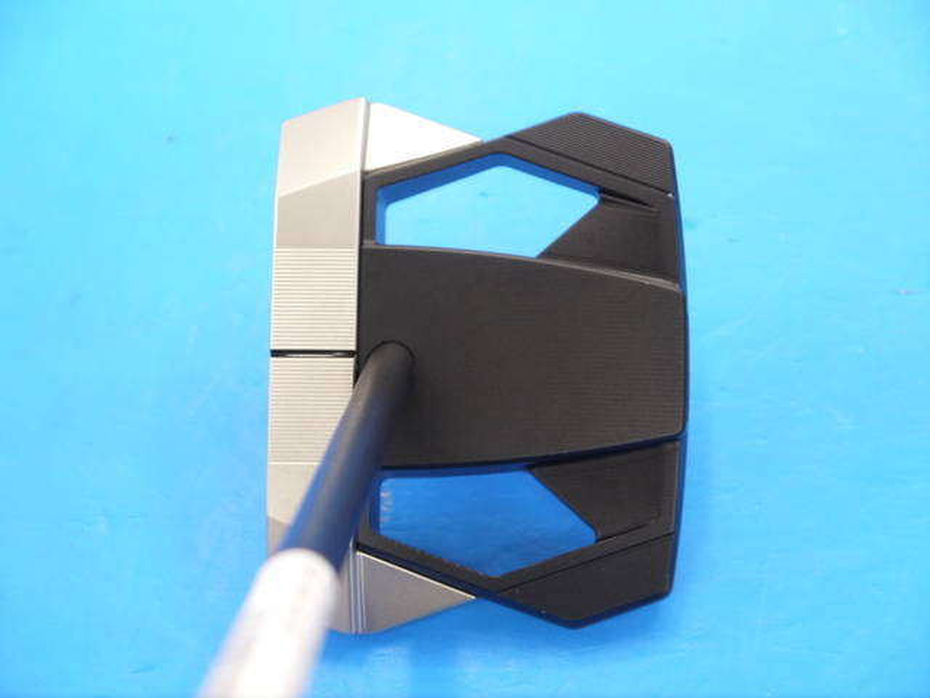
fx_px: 2257
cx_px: 465
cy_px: 349
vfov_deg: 17.6
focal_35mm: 84
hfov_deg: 23.3
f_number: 5.6
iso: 800
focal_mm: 42
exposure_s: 1/60
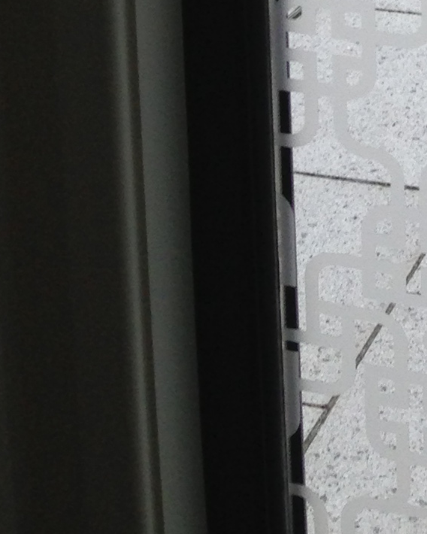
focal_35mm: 148
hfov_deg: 9.9
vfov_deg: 11.6
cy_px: -547
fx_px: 2338
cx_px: 759
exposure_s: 1/120
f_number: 2.4
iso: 64
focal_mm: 4.13
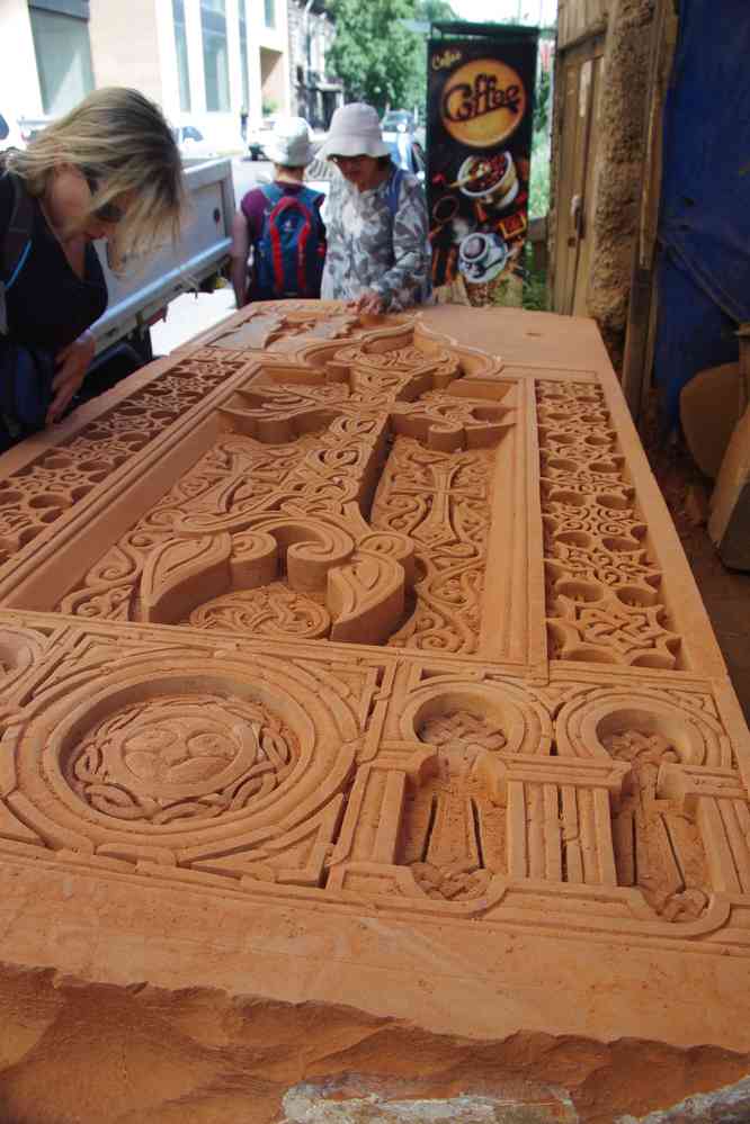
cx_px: 375
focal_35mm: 31
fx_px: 969
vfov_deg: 60.3
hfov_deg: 42.3
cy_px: 562
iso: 200
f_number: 6.3
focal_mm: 20.6
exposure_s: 1/50
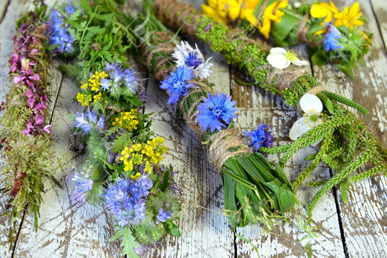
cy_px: 129
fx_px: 623
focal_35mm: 58
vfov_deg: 23.4
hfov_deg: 34.5
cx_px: 194
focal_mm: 58
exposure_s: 1/20
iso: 125
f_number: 4.5
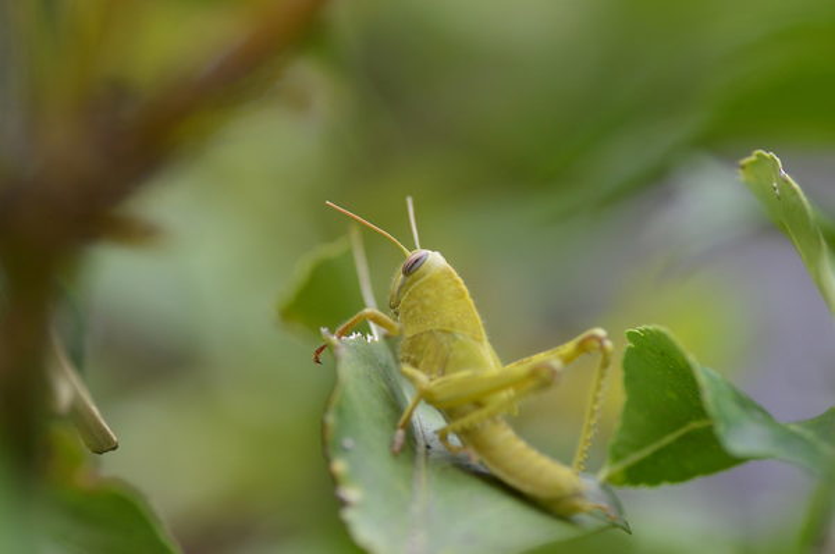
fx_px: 3126
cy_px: 277
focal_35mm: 135
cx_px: 418
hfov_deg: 15.2
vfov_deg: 10.1
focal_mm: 90
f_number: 5
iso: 400
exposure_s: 1/250
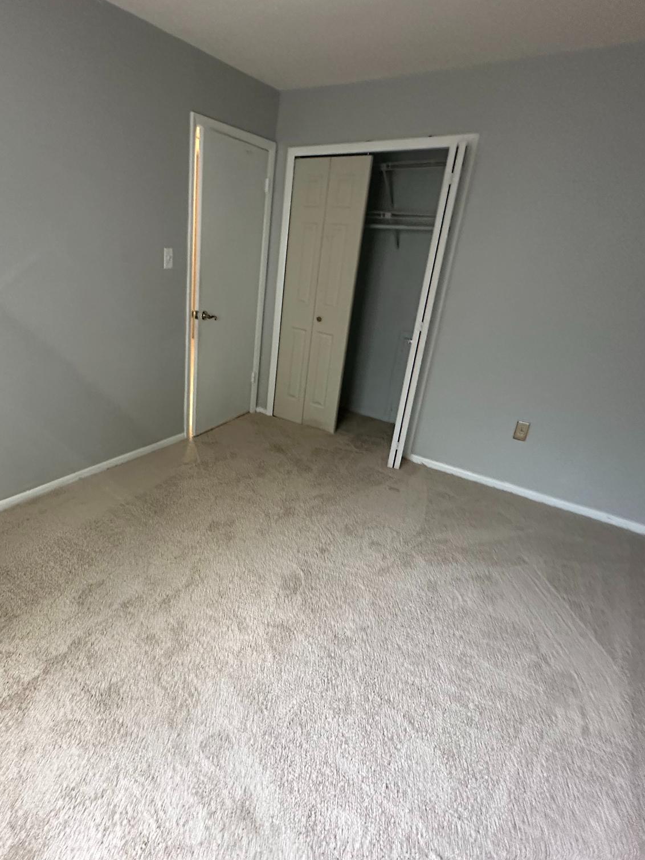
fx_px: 472
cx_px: 255
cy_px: 426
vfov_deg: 84.7
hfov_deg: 68.0
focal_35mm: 19
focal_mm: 2.22
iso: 800
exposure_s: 1/60
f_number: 2.2
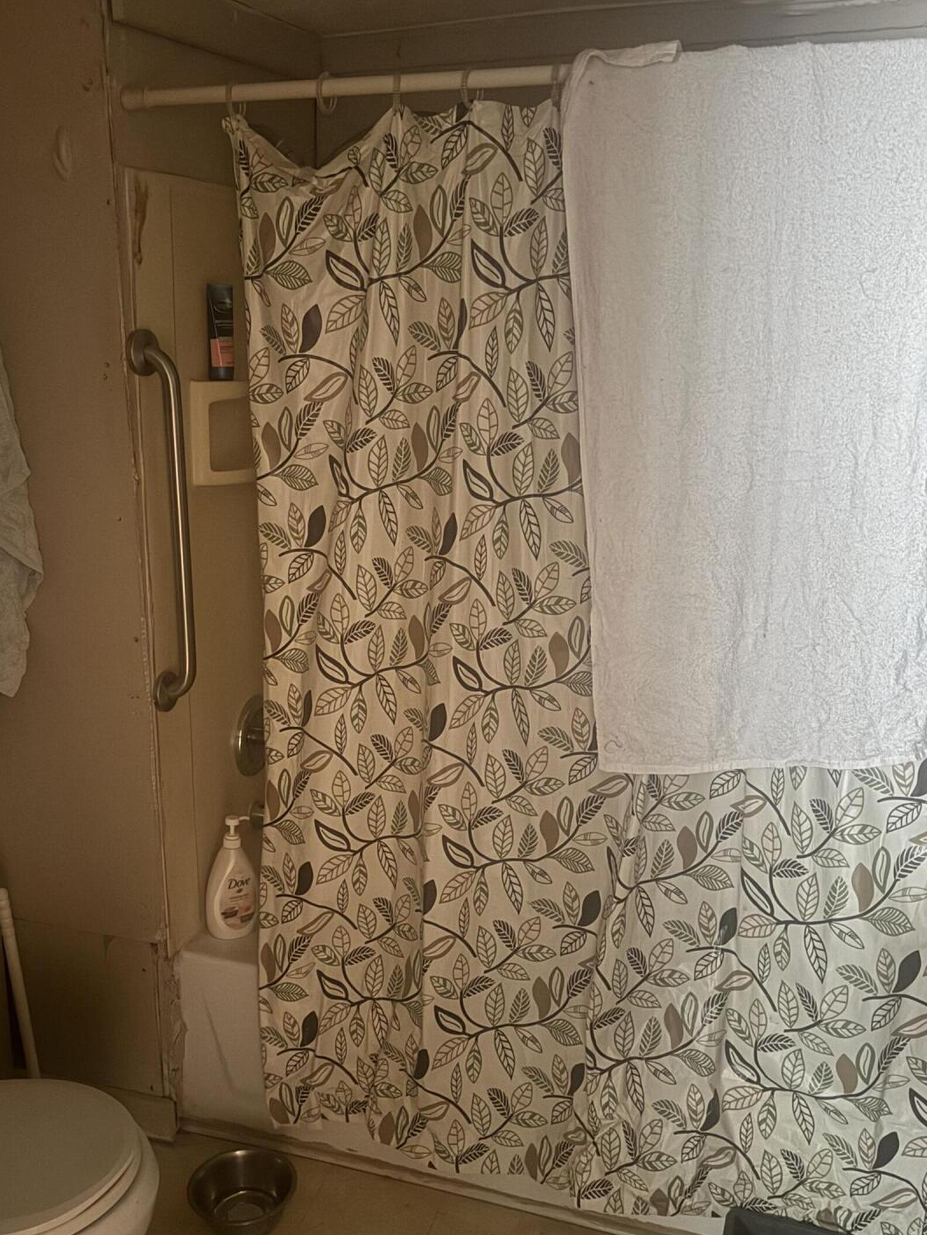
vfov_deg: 53.9
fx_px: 1214
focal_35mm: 34
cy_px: 678
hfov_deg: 41.5
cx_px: 349
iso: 1250
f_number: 1.78
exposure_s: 1/17
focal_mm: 6.76
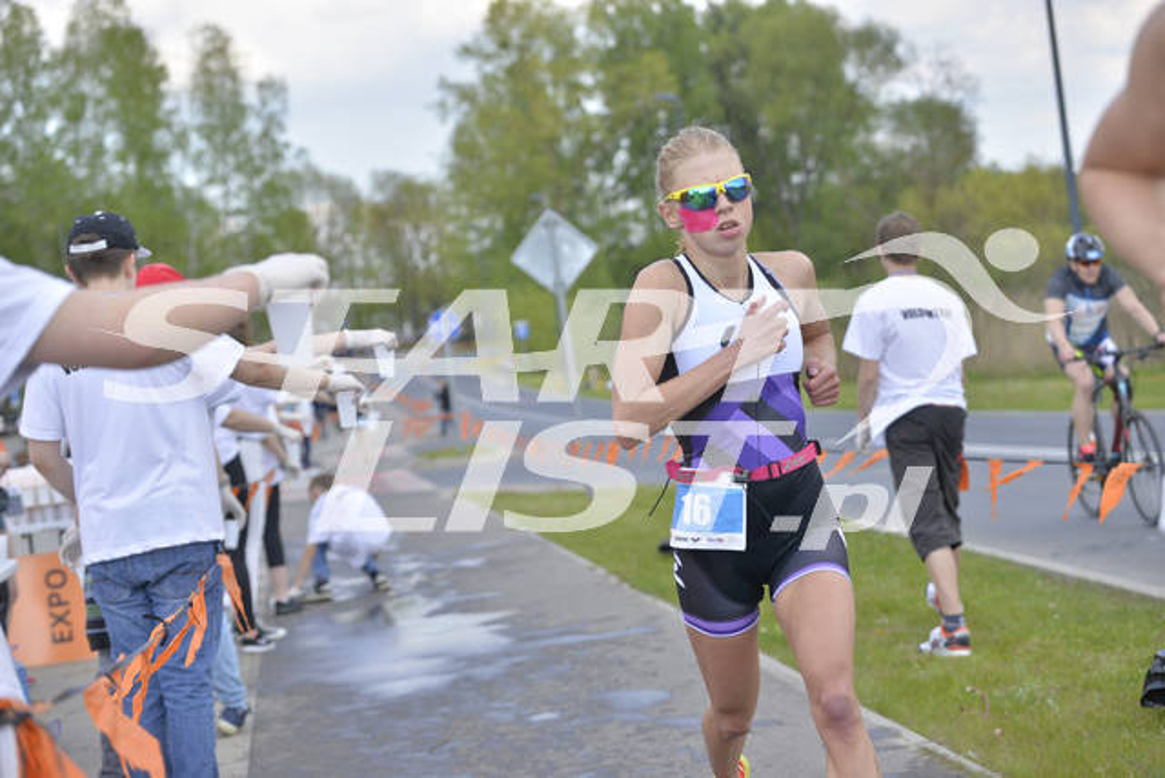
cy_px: 389
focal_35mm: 70
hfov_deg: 28.8
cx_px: 582
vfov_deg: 19.5
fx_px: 2266
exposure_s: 1/2500
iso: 400
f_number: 4
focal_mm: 70
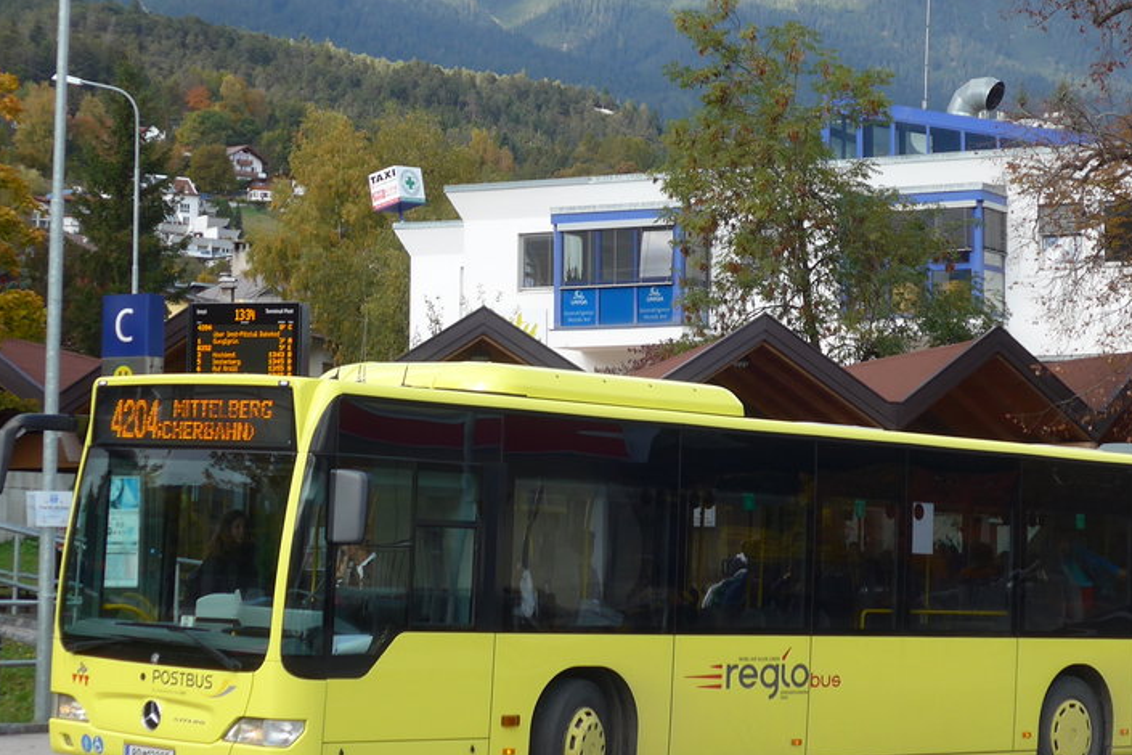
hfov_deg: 22.1
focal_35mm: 92
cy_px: 260
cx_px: 599
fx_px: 2893
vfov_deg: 14.8
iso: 80
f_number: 3.3
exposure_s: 1/400
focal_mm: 10.7
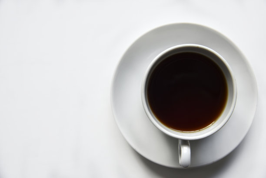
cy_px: 89
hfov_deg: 38.2
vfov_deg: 26.0
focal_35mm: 52
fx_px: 384
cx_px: 133
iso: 100
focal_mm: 52
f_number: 6.3
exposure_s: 1/25
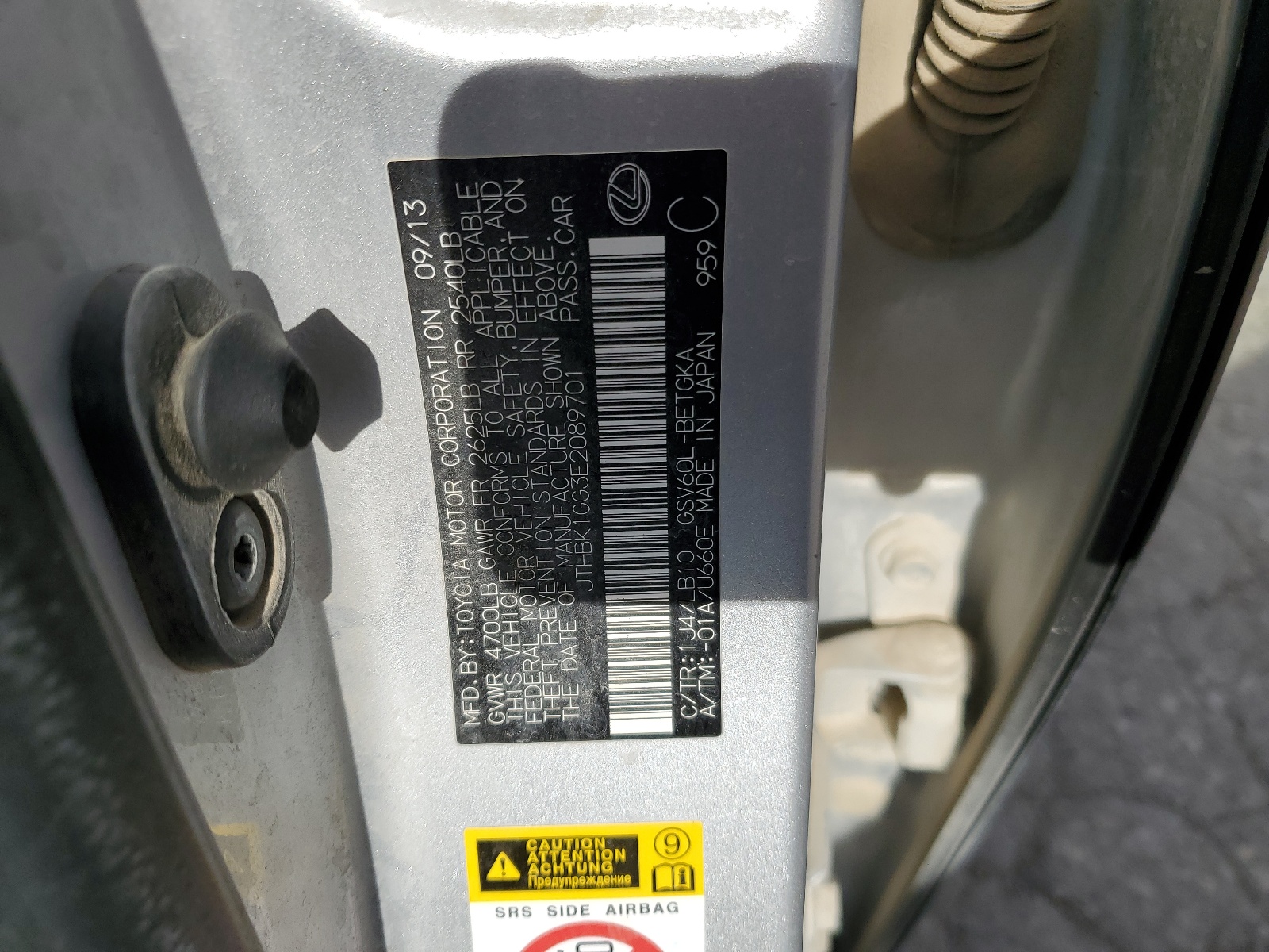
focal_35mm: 26
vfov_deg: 53.1
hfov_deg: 67.3
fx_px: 953
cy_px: 476
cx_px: 634
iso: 50
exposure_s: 1/3333
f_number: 1.5
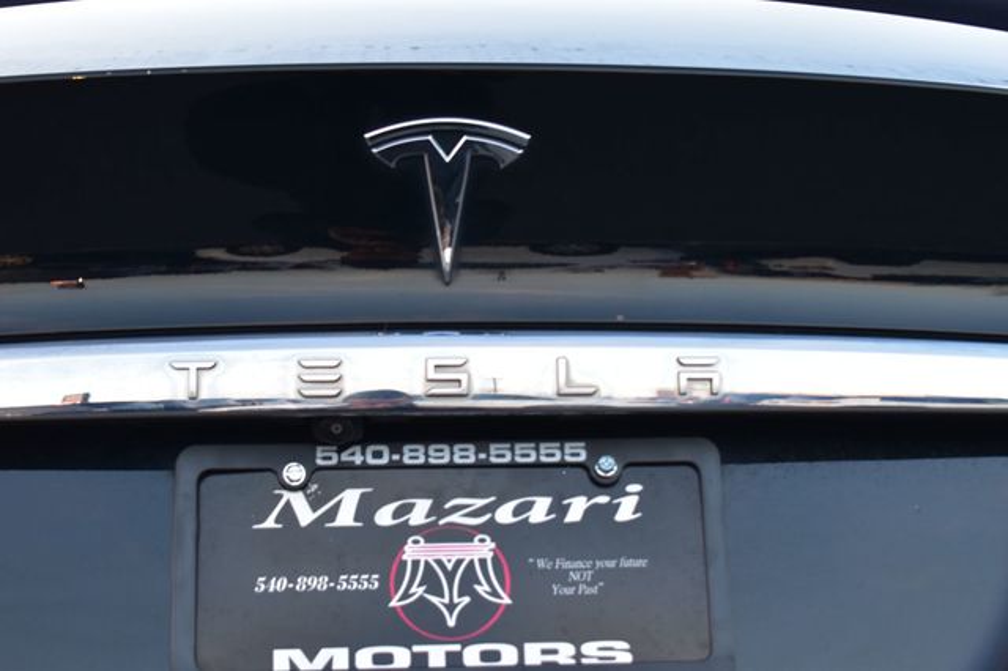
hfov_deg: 28.1
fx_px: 2015
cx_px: 504
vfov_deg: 18.9
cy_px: 336
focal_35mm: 72
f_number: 6.3
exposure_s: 1/20
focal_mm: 48
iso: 400
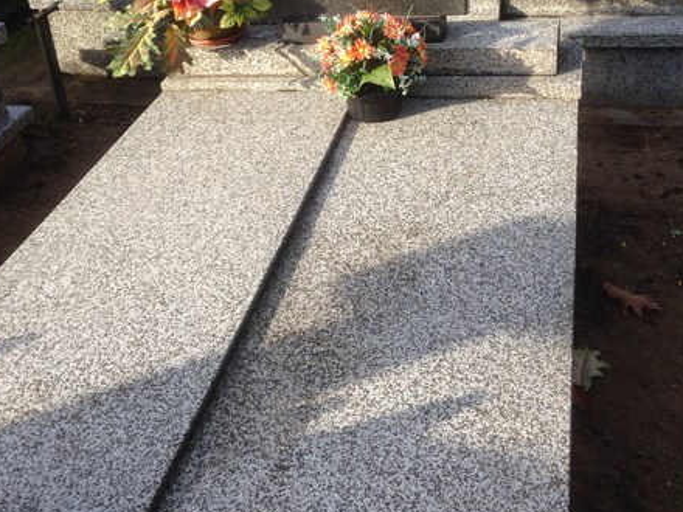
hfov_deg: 39.6
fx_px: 947
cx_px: 303
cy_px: 161
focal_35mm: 48
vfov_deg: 30.0
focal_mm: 4.12
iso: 50
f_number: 2.4
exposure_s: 1/742
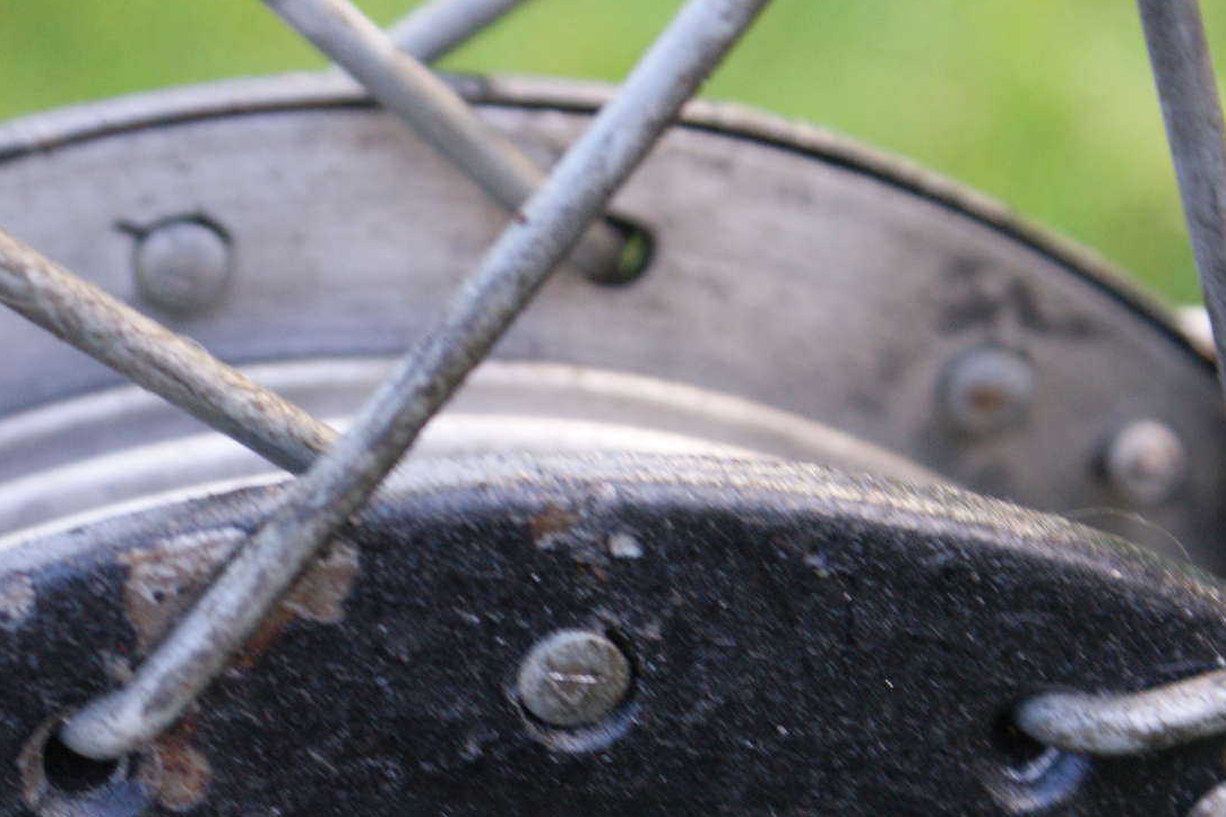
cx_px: 550
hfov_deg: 12.4
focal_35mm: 166
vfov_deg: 8.3
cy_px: 640
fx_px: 5651
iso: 400
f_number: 5.6
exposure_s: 1/50
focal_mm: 60
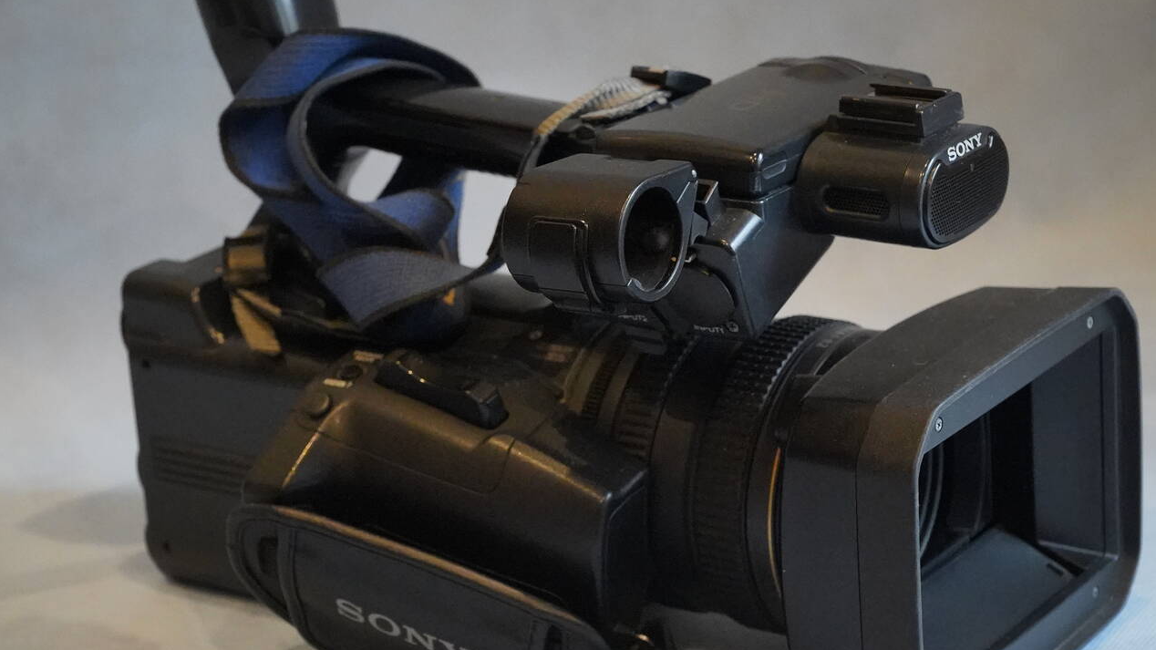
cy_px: 363
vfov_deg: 13.1
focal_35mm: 92
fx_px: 2820
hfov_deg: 23.2
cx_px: 582
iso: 10000
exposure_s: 1/125
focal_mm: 58
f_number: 6.3
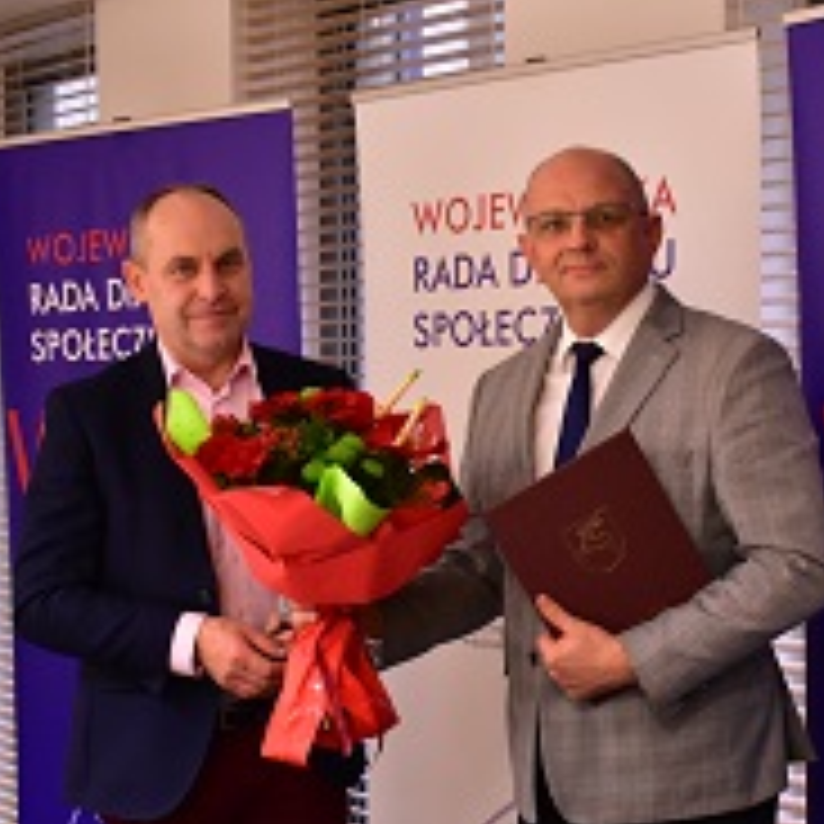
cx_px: 711
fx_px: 1804
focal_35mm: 67
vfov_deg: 25.6
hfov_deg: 25.1
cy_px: 522
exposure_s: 1/60
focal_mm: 24
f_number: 4
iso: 3200
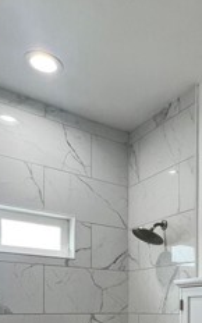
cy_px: 309
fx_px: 335
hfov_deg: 31.1
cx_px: 202
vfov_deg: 45.1
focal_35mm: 38
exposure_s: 1/120
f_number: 1.8
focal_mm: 1.57
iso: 80
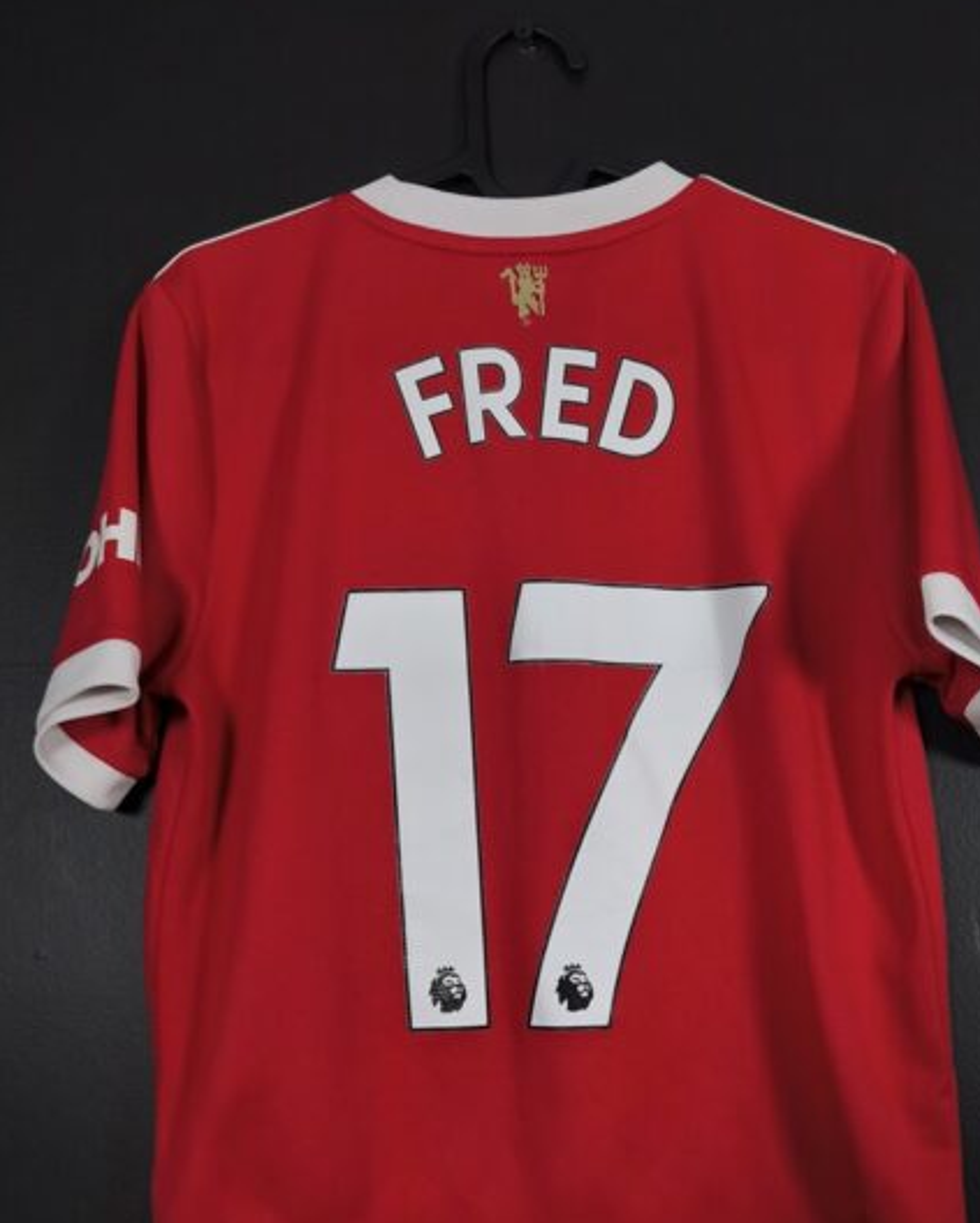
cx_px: 579
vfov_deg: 50.9
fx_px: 1232
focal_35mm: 34
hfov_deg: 43.2
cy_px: 899
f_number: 1.6
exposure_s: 1/125
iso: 400
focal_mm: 6.57
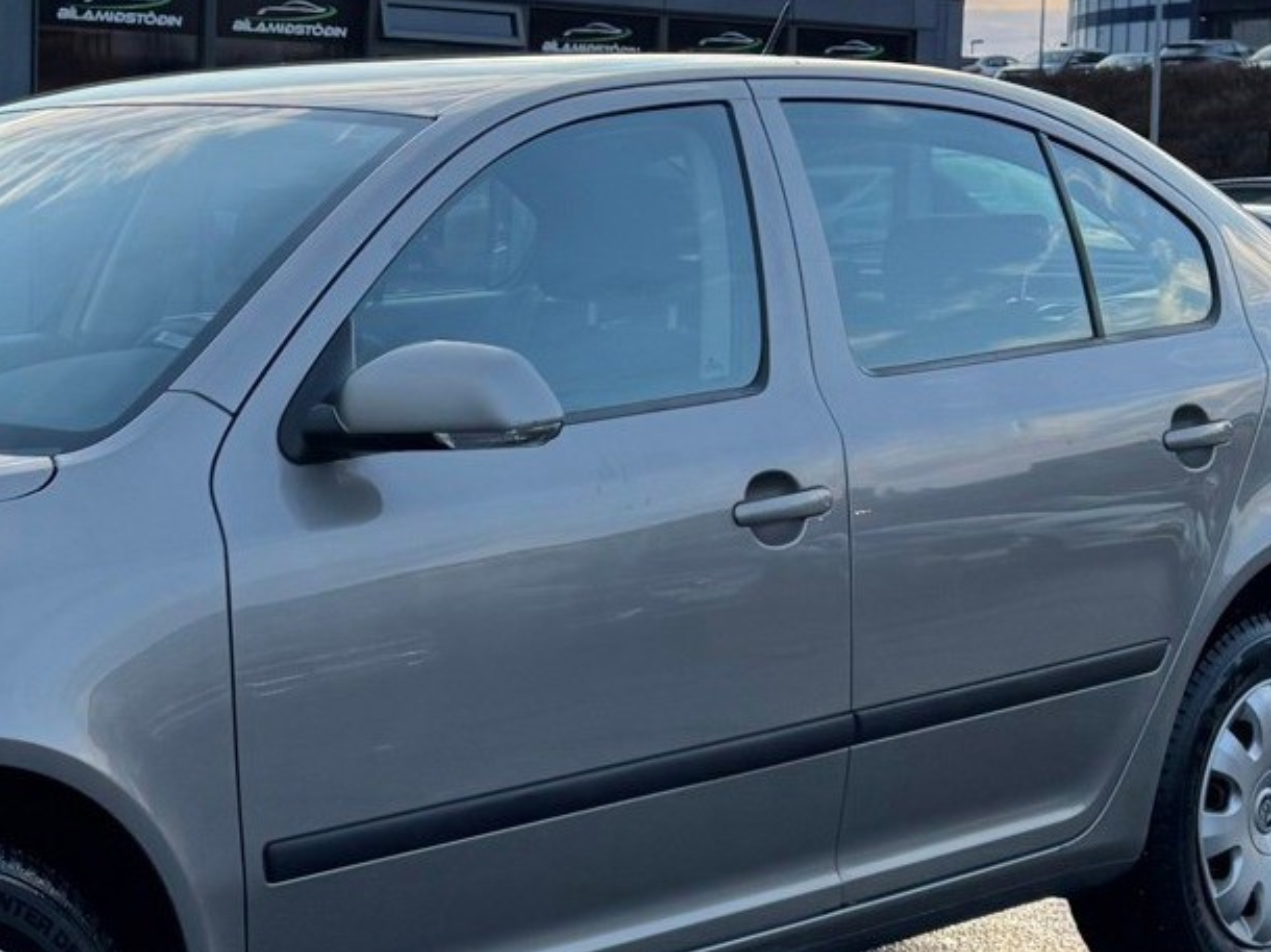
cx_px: 119
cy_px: 324
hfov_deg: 30.7
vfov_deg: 24.3
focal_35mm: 60
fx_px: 2202
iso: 80
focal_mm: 6.76
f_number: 1.78
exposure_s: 1/499
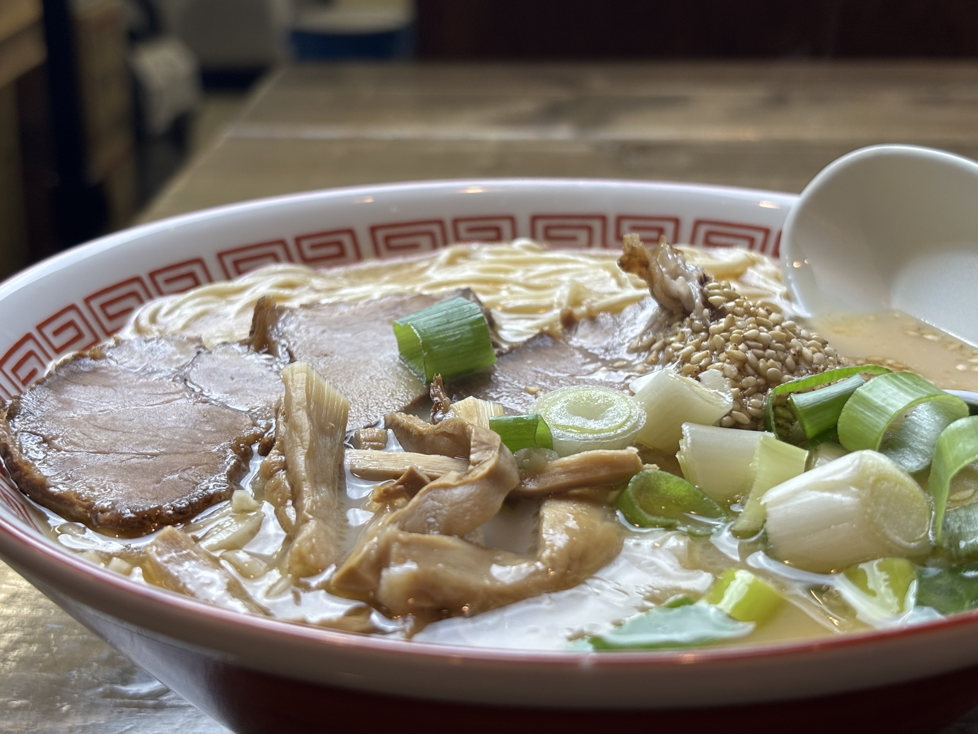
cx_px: 489
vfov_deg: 28.0
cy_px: 367
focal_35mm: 52
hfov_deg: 36.8
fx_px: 1469
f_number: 1.6
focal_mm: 5.96
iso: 32
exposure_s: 1/50
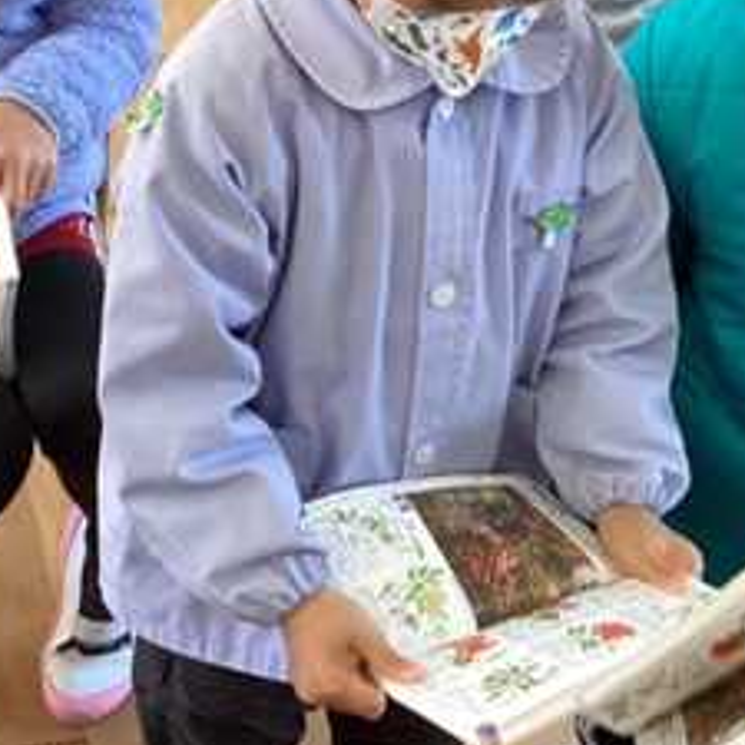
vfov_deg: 22.2
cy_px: 291
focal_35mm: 78
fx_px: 1899
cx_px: 321
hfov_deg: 22.2
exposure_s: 1/60
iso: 100
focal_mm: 3.3
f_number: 2.4
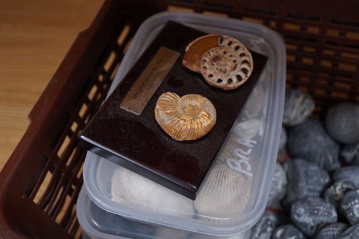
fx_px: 449
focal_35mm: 45
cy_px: 120
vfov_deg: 29.9
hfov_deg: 43.6
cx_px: 180
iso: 1250
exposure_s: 1/125
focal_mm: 30
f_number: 3.5
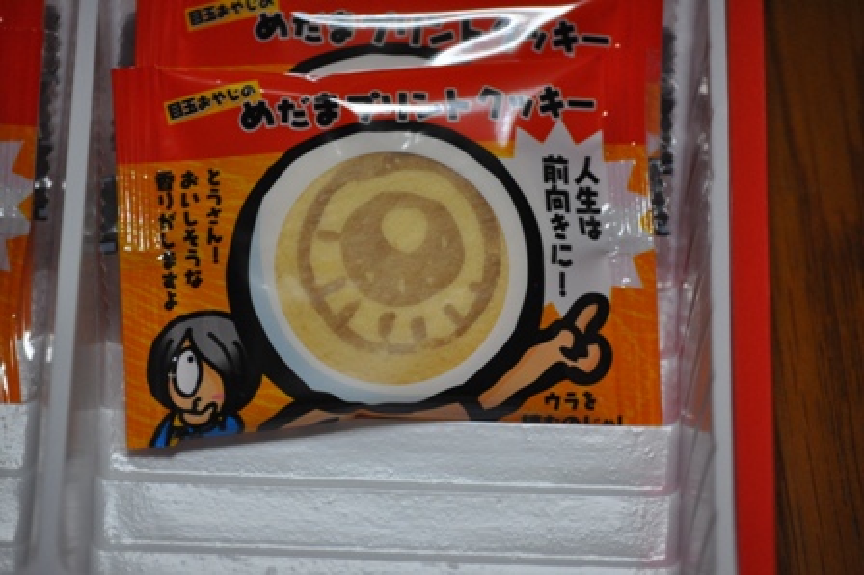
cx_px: 432
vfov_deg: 6.8
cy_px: 288
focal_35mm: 202
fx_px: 4856
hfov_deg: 10.2
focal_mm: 135
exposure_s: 1/80
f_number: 5
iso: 1600
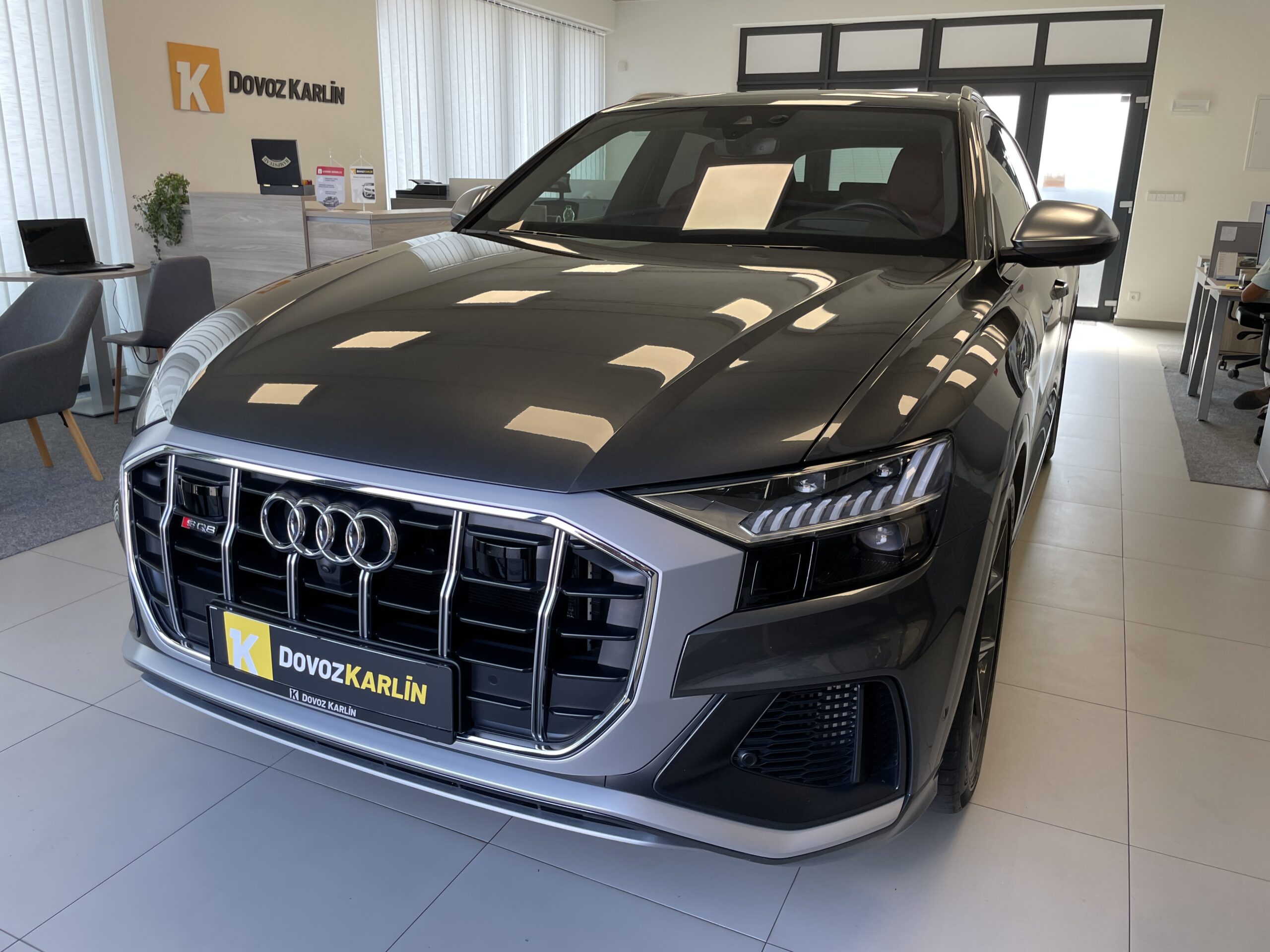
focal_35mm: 26
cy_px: 476
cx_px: 635
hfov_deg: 67.3
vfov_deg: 53.1
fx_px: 954
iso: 50
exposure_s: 1/121
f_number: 1.6
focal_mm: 4.2
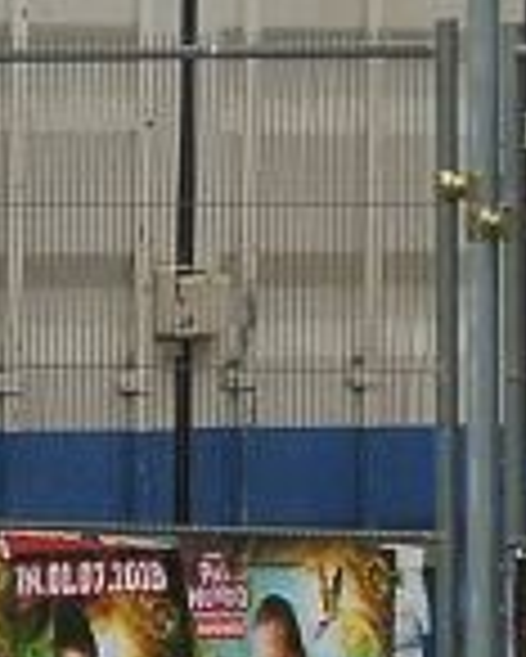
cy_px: -549
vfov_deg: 2.3
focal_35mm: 835
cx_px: 463
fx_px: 16232
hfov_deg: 1.9
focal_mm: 21.8
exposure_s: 1/160
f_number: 7.1
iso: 100
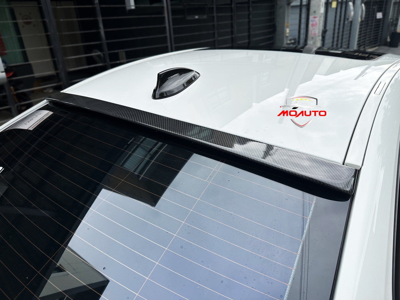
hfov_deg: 71.6
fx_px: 277
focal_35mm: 24
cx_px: 200
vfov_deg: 56.8
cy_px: 150
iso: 80
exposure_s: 1/1339
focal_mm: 6.86
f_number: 1.78
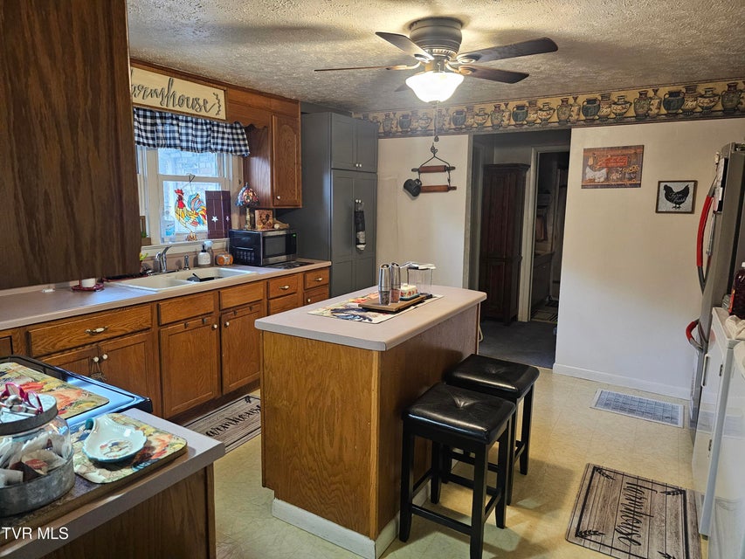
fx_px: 495
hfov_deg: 73.9
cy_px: 280
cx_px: 372
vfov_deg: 58.9
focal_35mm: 23
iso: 800
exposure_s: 1/60
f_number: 1.7
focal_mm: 6.3
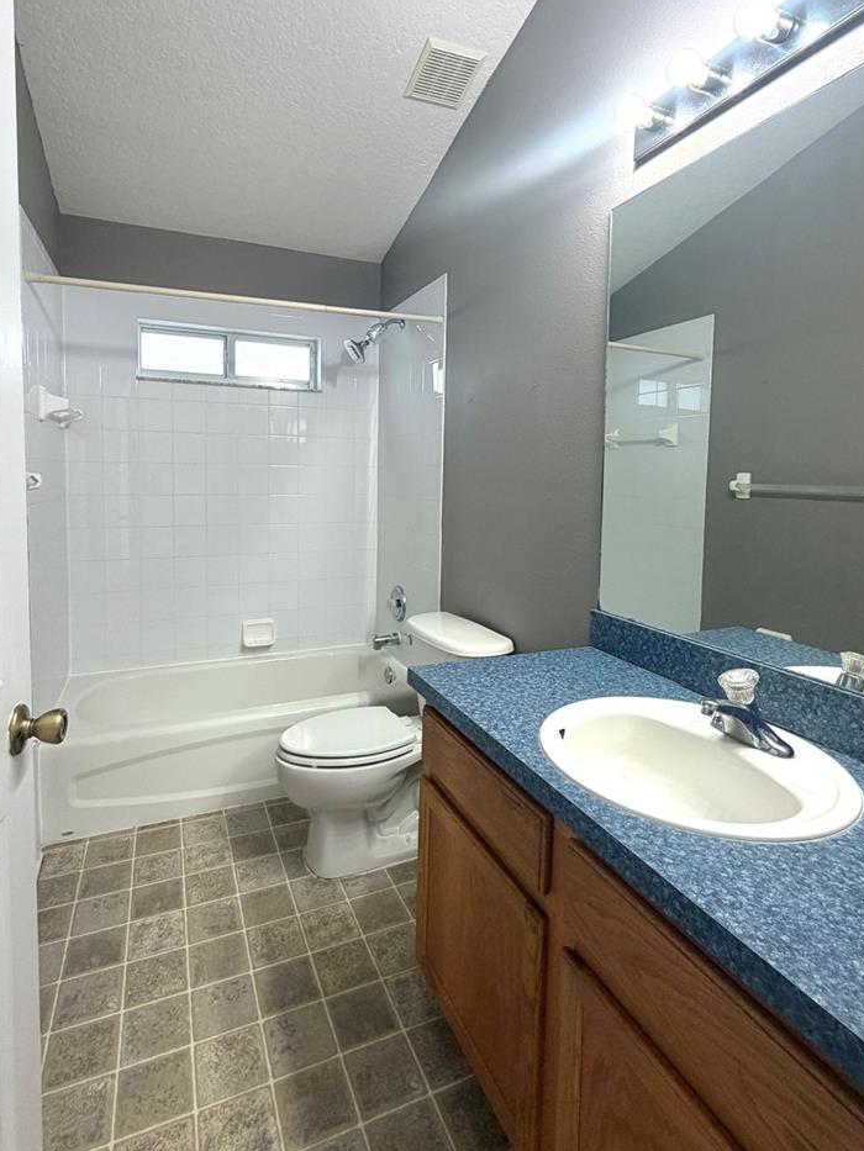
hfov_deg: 71.6
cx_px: 409
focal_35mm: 18
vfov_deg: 87.4
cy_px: 512
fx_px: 599
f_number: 2.2
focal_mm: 2.22
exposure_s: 1/120
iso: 125
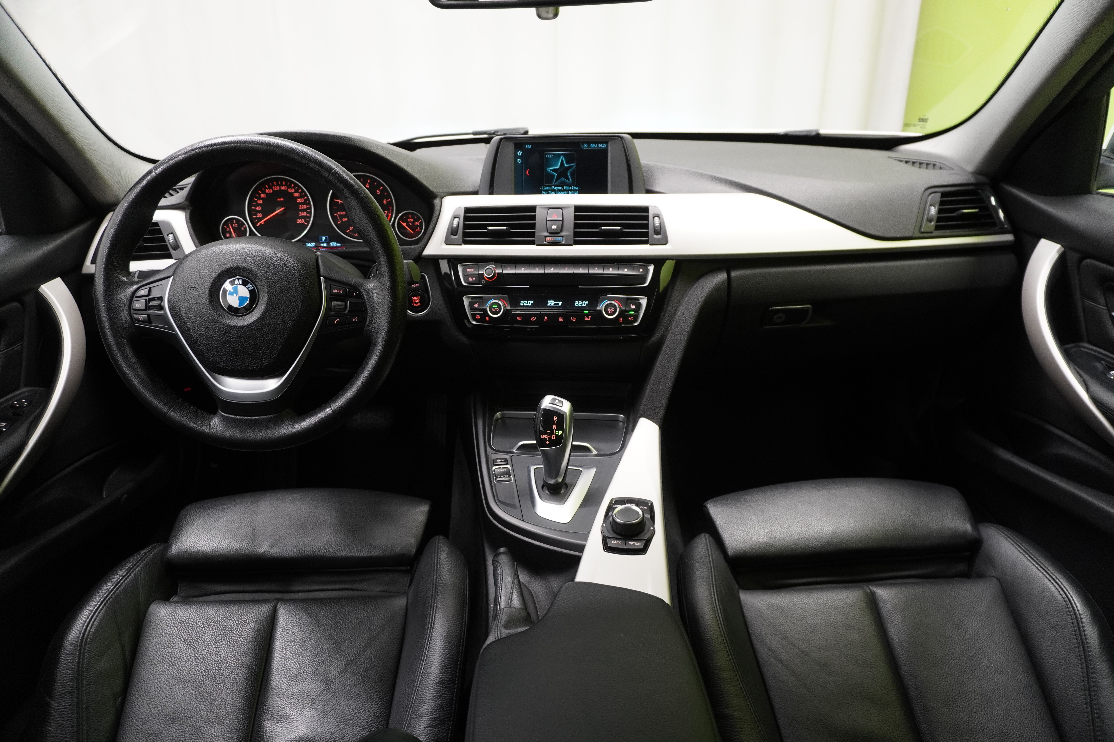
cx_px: 557
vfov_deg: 53.1
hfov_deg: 73.7
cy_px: 371
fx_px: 743
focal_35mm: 24
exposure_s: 1/30
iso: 800
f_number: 3.5
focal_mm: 16
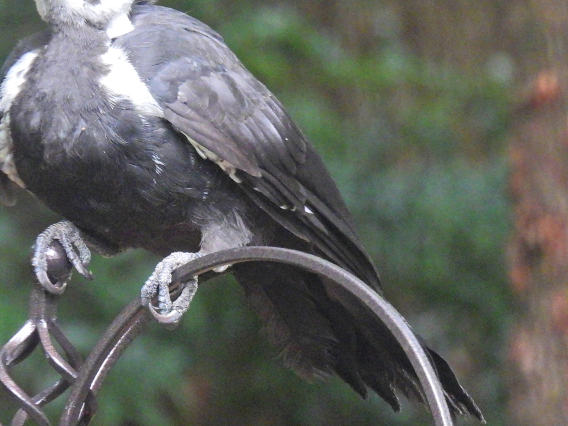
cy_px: 162
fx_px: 25180
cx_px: 282
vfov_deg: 1.0
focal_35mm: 1535
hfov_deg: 1.3
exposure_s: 1/125
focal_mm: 178
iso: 1400
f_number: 5.6
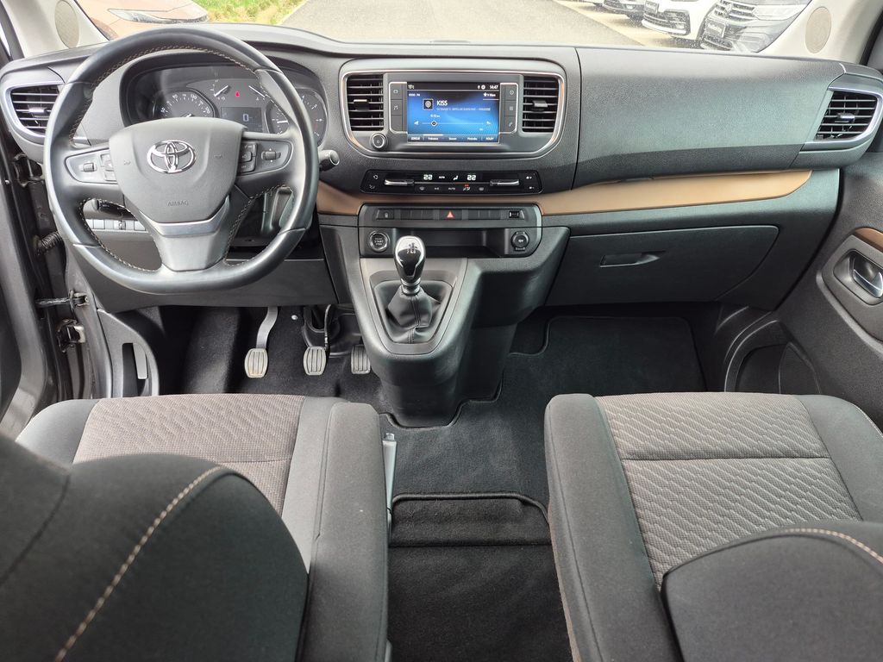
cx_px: 442
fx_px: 587
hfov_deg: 73.9
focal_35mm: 23
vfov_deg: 58.9
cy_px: 331
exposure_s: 1/180
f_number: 1.8
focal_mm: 5.4
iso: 125
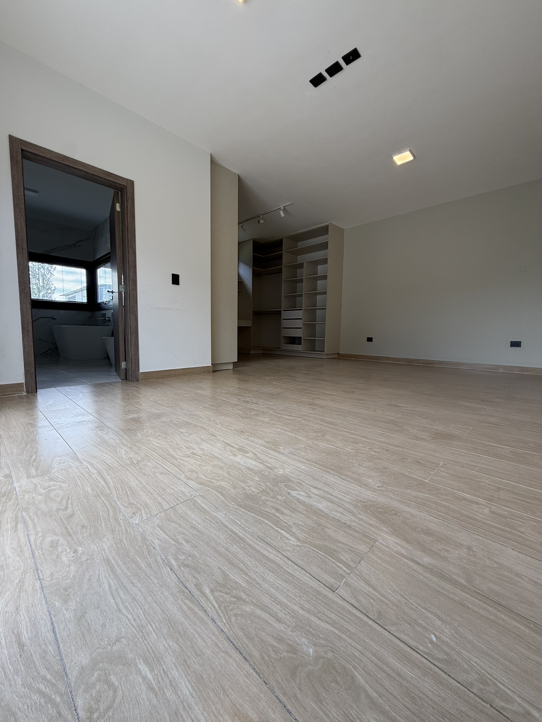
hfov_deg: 85.7
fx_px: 292
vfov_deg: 102.1
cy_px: 361
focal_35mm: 14
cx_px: 271
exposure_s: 1/121
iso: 50
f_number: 2.2
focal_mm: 2.22
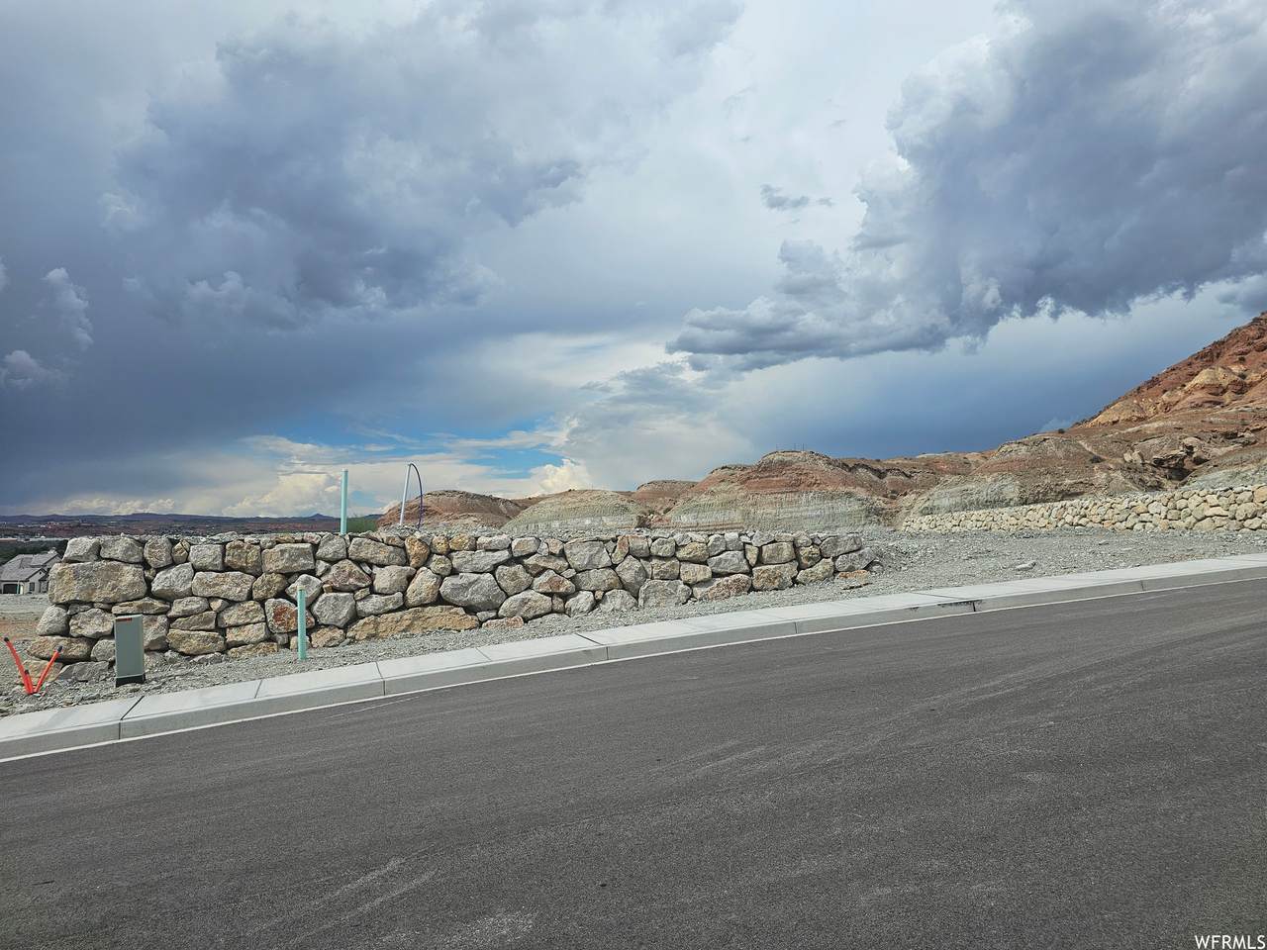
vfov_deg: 58.9
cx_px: 634
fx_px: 842
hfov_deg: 73.9
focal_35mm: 23
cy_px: 475
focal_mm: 6.3
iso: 10
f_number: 1.7
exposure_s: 1/1290
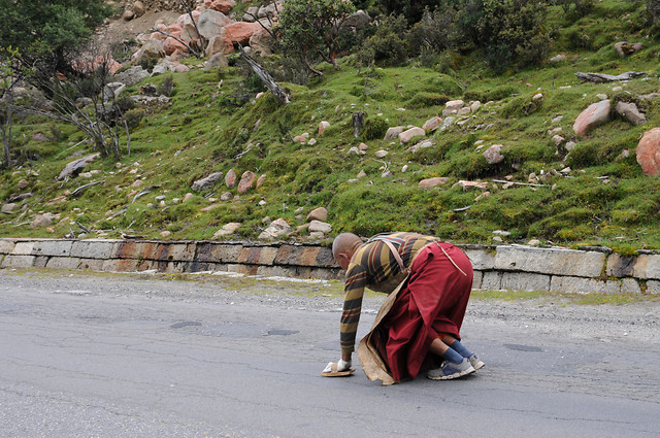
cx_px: 330
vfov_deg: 23.7
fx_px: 1044
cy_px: 219
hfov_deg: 35.1
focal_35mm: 57
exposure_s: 1/200
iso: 200
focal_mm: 38
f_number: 7.1
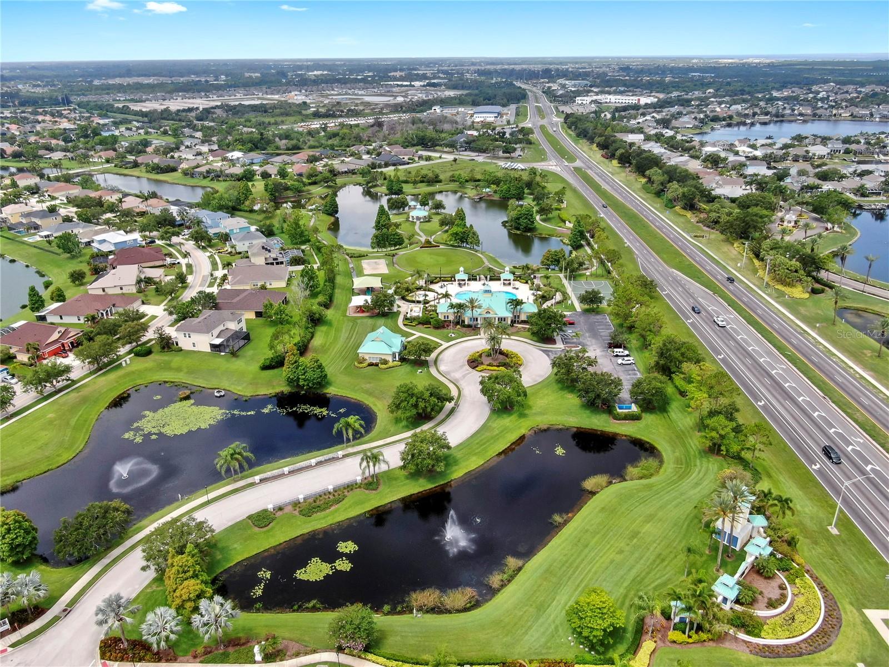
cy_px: 334
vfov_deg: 56.8
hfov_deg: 71.6
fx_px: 616
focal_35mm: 24
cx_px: 444
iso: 100
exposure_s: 1/800
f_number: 2.8
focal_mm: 4.39
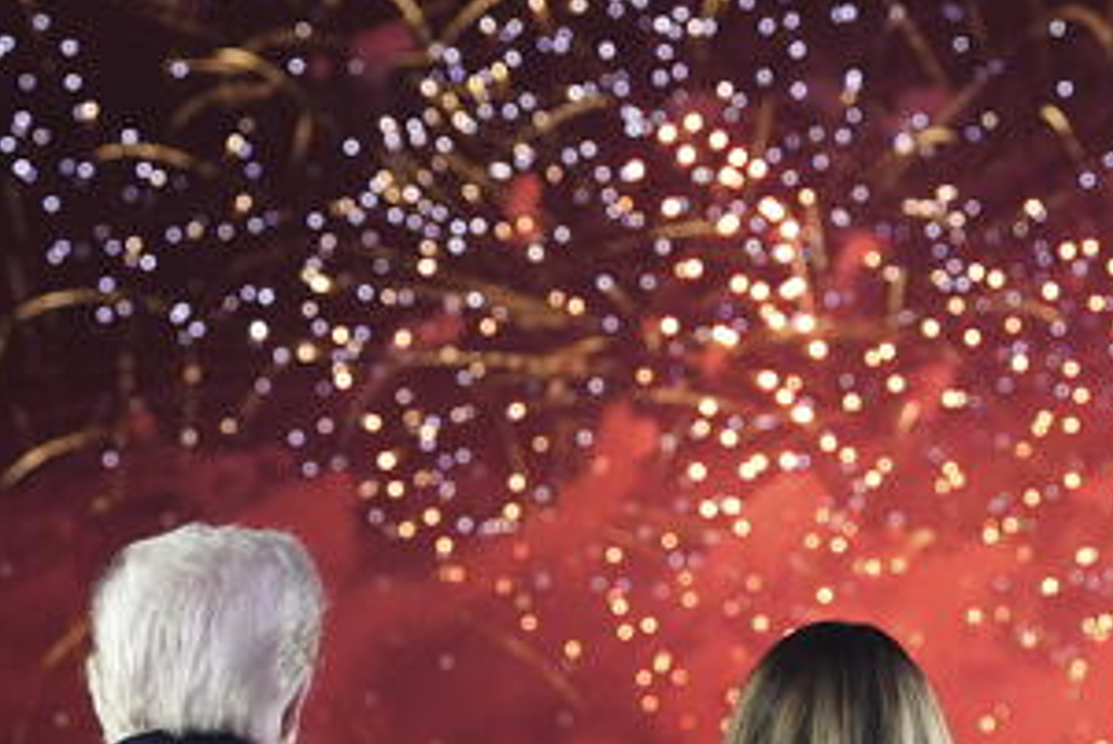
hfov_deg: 18.7
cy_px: 416
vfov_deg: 12.6
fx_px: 3371
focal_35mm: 109
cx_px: 621
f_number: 2.8
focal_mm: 45
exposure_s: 1/125
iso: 2000
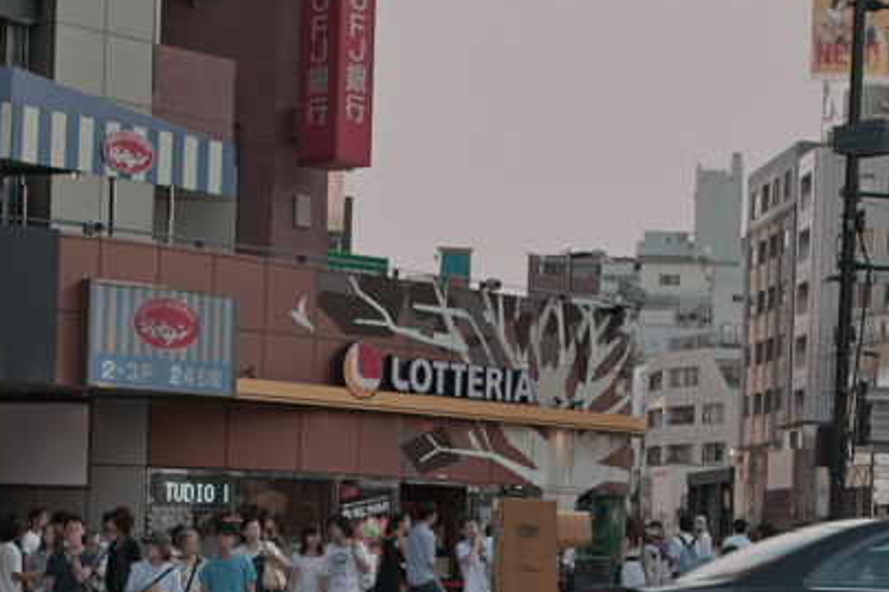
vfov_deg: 12.9
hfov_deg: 19.6
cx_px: 469
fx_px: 2567
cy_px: 636
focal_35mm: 104
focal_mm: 24.2
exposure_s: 1/30
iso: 100
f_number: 4.5
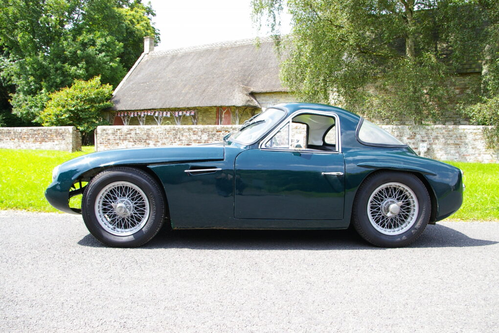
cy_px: 166
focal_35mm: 32
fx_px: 437
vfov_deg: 41.7
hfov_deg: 59.5
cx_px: 250
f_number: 8
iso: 400
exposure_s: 1/180
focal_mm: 21
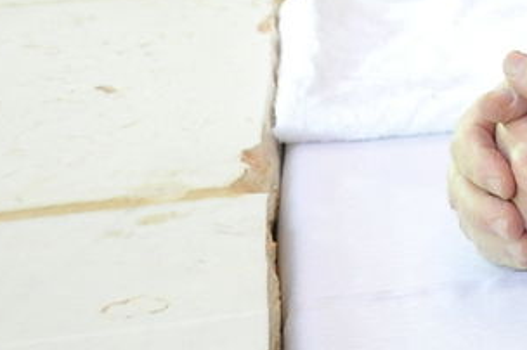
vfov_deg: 7.5
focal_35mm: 175
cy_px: -396
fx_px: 2559
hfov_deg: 10.7
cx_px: 1077
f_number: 3.2
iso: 2500
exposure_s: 1/80
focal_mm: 38
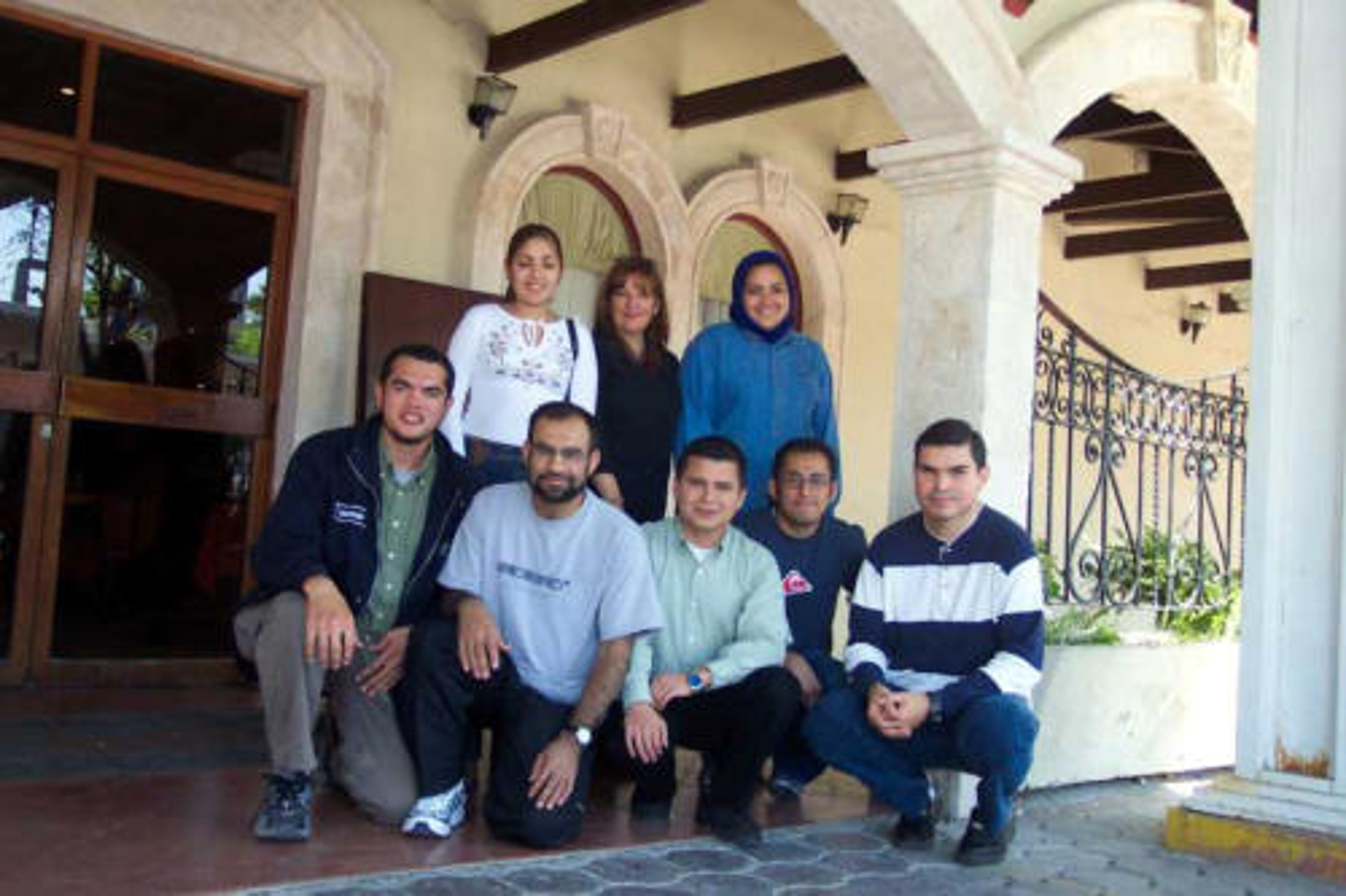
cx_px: 673
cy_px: 448
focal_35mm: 38
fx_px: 1420
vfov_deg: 35.0
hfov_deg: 50.7
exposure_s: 1/125
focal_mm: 8
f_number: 2.8
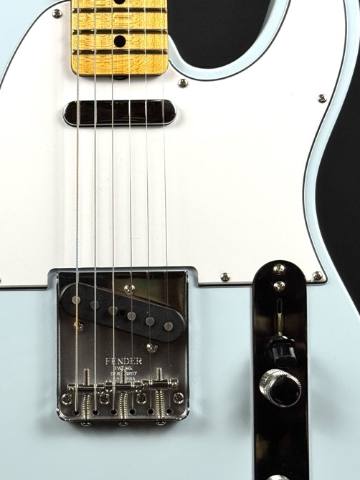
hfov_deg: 17.1
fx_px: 1193
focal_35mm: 86
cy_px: 281
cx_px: 120
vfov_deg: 22.7
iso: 64
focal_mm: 6.76
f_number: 1.78
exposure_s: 1/436
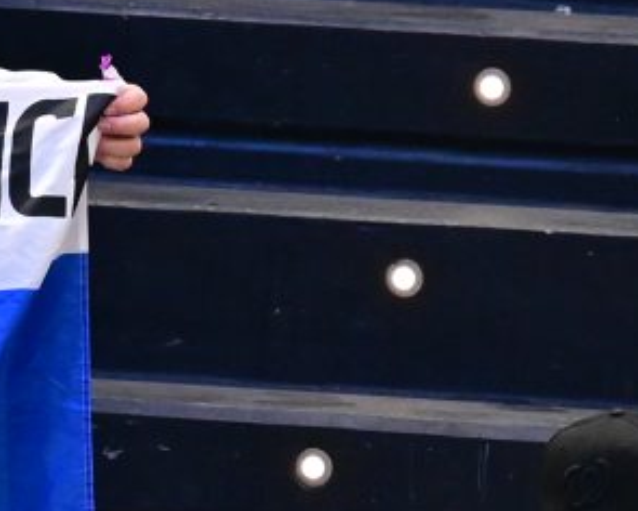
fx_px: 24018
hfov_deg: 1.5
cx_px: -396
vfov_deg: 1.2
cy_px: 238
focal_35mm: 1272
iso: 2000
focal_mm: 400
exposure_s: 1/200
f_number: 5.6
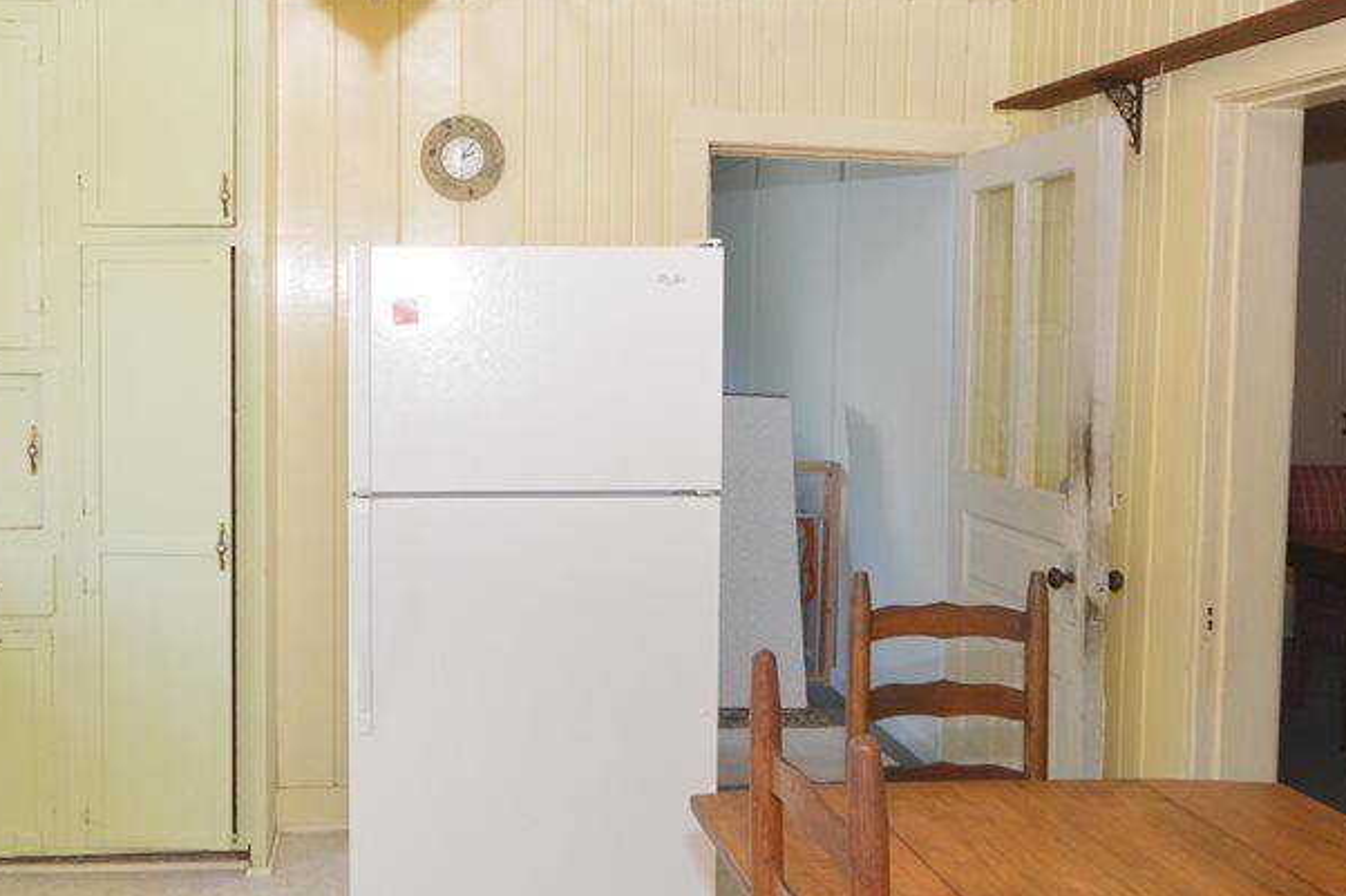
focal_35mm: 35
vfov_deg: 37.7
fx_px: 1311
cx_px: 467
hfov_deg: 53.5
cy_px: 388
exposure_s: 1/60
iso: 450
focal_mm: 11
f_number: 4.2
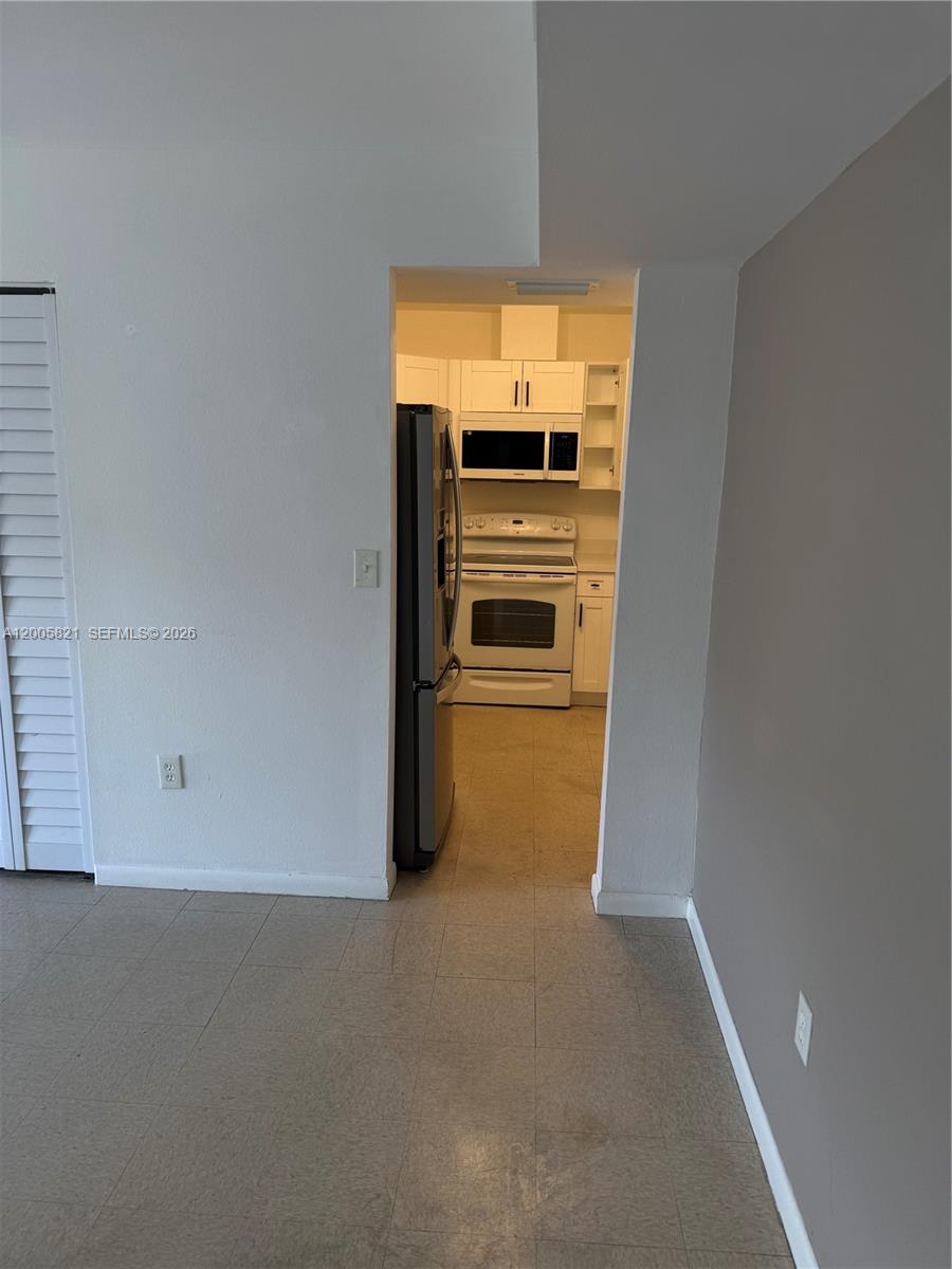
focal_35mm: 24
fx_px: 880
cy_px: 634
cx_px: 476
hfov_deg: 56.8
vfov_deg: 71.6
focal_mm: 6.76
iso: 64
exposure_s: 1/152
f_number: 1.78
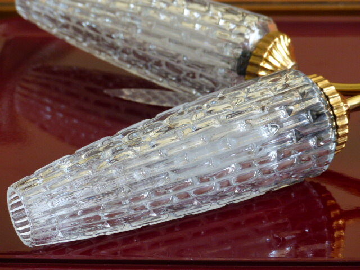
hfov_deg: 14.8
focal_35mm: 133
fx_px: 1383
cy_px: 135
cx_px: 180
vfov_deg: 11.1
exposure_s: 1/25
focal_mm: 23.9
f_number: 2.8
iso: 400
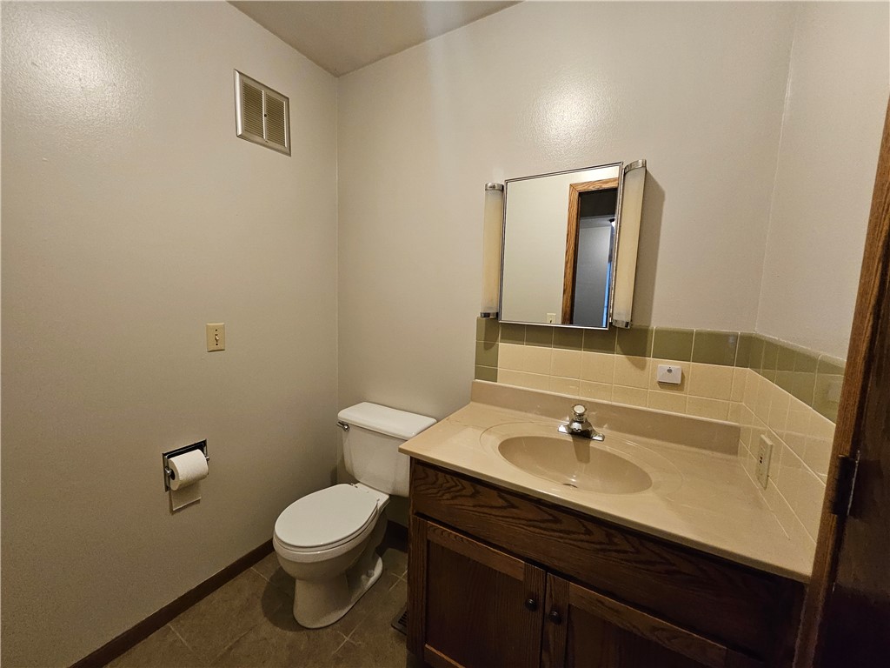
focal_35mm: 13
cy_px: 334
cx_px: 445
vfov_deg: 89.9
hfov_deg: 106.2
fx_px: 334
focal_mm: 1.74
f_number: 2.2
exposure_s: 1/40
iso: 320
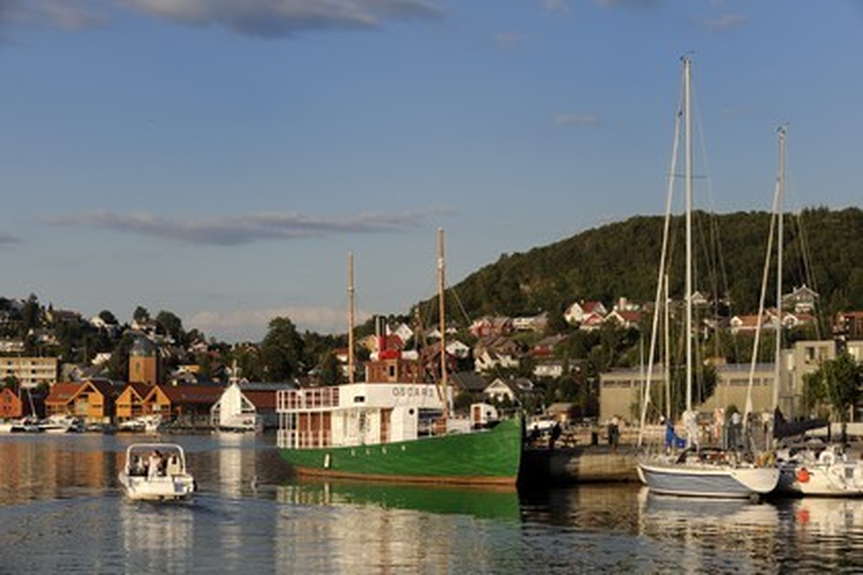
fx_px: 2061
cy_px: 288
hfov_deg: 23.6
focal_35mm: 86
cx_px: 432
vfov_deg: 15.9
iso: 400
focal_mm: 86
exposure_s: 1/400
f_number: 11
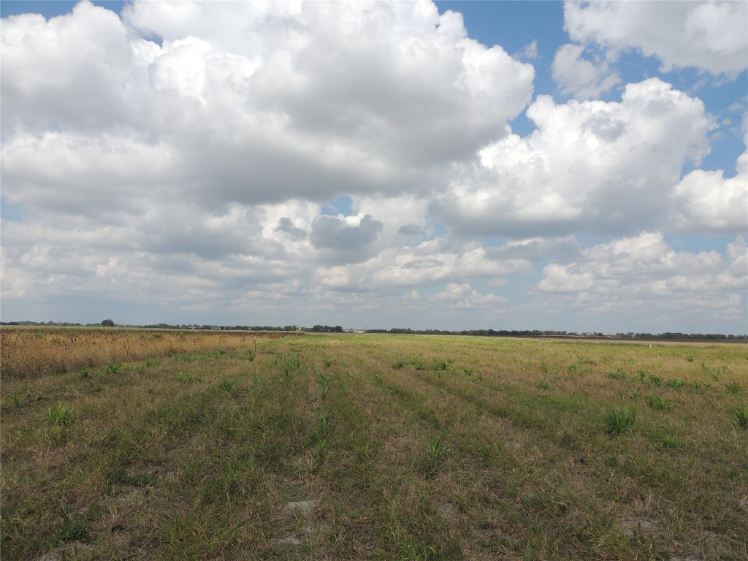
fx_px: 519
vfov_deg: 56.8
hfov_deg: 71.6
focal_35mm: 24
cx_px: 374
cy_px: 280
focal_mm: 4.3
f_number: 3.7
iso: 100
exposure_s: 1/1250
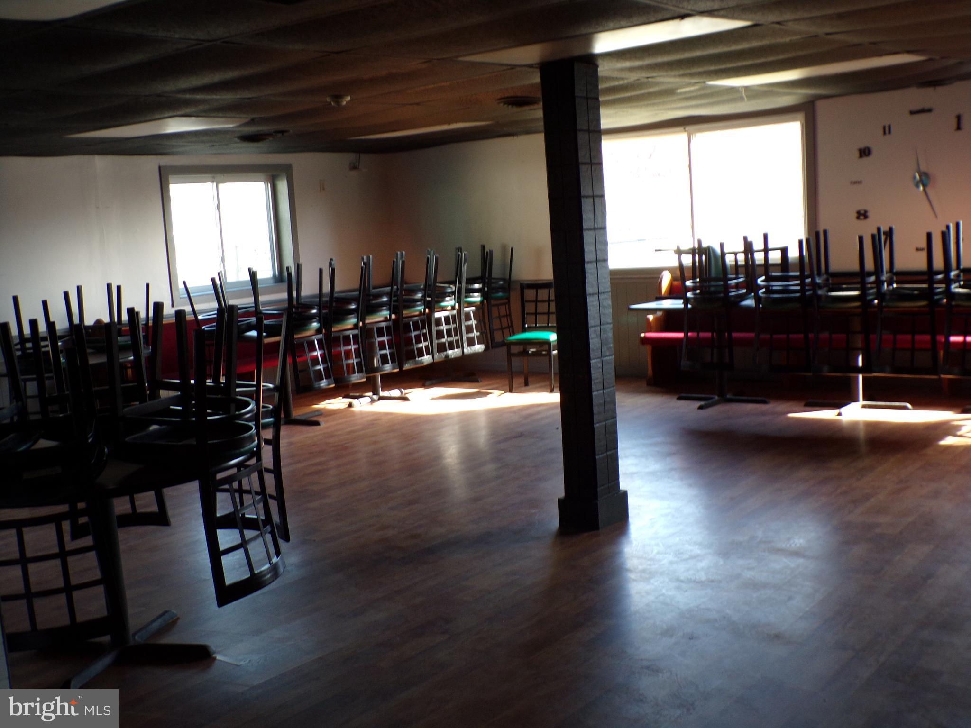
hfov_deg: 50.1
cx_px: 486
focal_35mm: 37
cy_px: 364
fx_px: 1038
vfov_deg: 38.7
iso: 97
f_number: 3.3
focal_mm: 6.6
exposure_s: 1/34
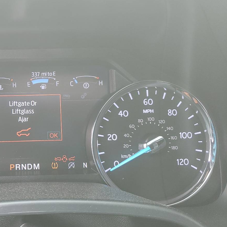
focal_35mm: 42
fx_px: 312
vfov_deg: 40.0
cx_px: 22
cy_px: 115
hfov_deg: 37.4
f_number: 1.5
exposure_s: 1/60.2
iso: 56
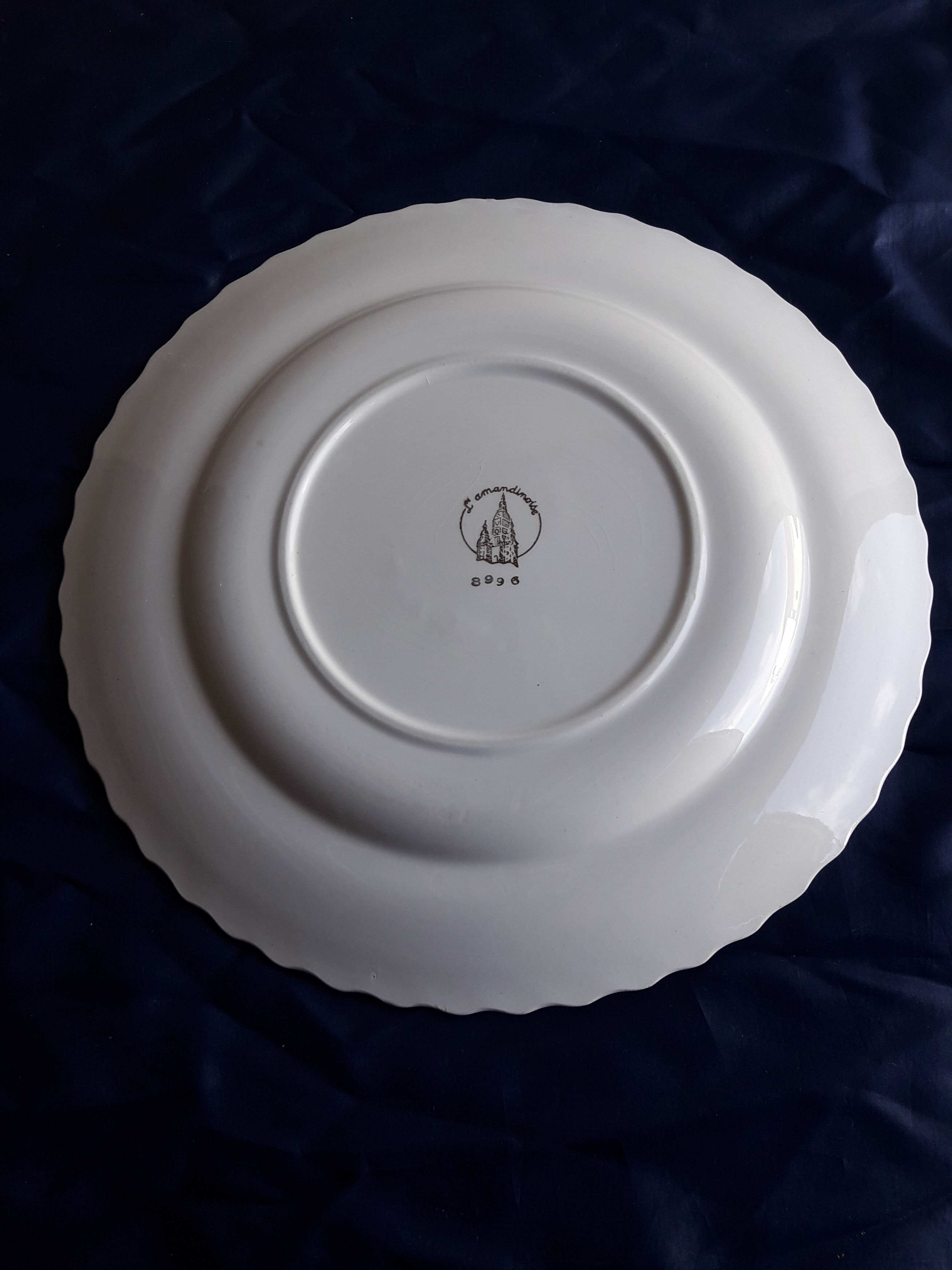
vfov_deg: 63.4
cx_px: 476
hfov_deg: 49.7
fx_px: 1027
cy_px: 635
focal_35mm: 28
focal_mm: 3.7
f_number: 1.9
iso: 40
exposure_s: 1/143
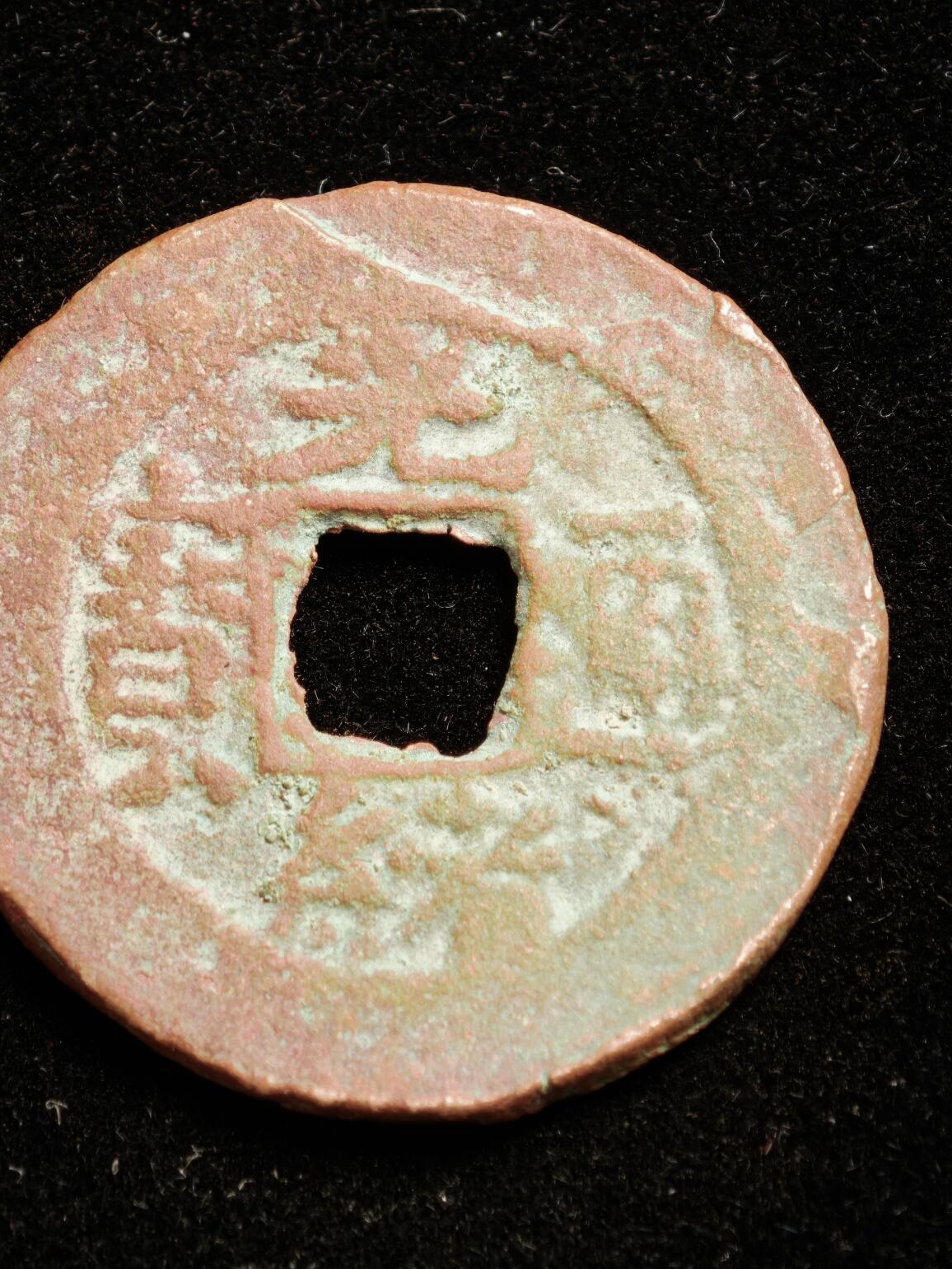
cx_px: 399
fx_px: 4840
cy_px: 584
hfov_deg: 11.2
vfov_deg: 14.9
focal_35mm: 132
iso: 250
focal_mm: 9
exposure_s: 1/97.8
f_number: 2
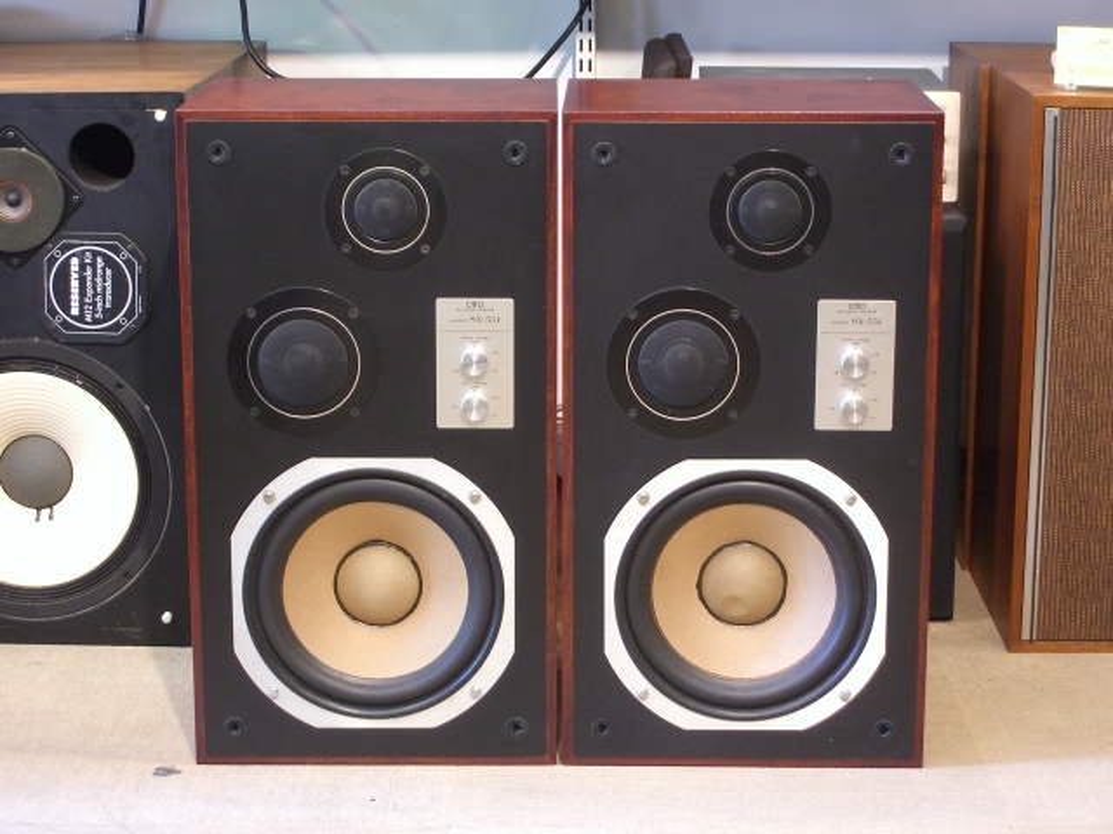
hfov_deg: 24.4
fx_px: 2572
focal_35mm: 80
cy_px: 417
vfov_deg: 18.4
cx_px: 556
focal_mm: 16.6
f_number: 4.4
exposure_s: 1/10
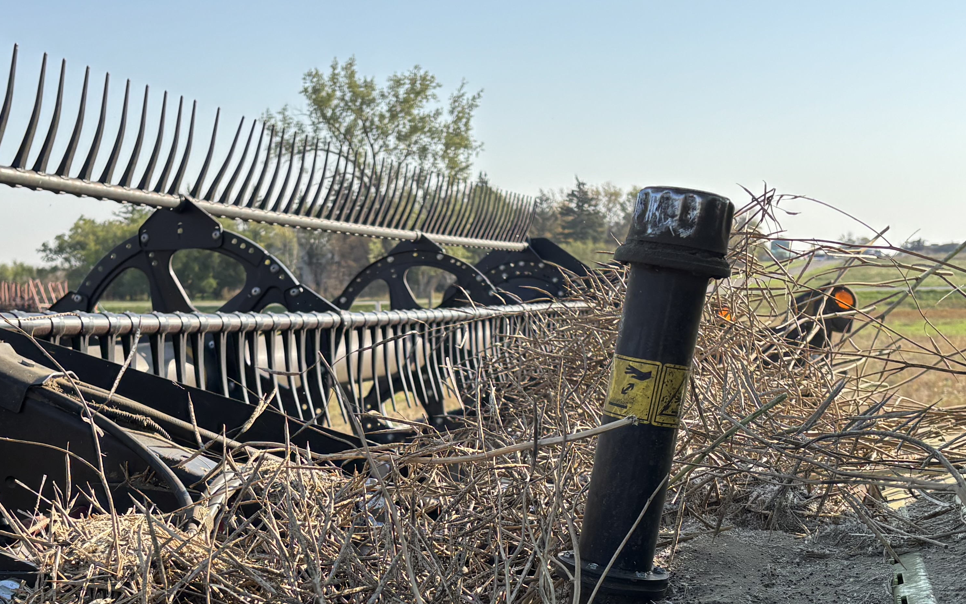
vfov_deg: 23.8
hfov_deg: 38.0
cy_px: 530
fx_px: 1395
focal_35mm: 53
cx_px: 364
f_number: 1.6
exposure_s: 1/1205
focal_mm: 5.96
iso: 50
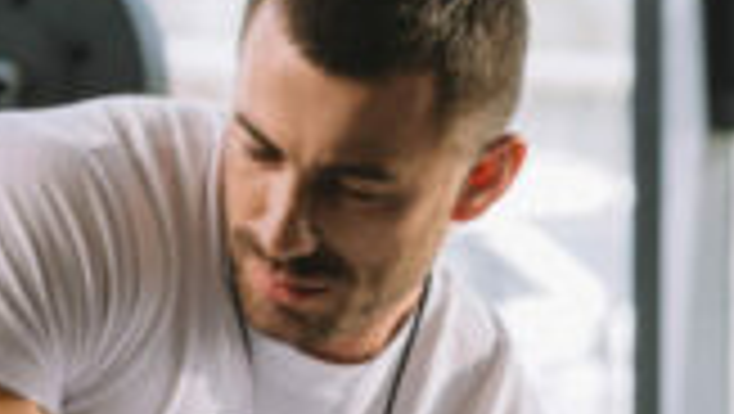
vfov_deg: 2.4
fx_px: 9954
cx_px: 540
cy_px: 619
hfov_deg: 4.2
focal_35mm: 511
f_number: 3.2
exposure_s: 1/200
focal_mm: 92
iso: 160
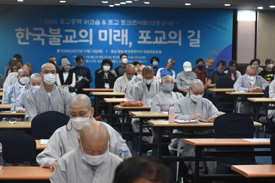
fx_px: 840
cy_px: 92
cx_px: 138
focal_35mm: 110
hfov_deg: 18.6
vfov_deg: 12.4
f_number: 6.3
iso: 5600
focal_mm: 110
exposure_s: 1/125
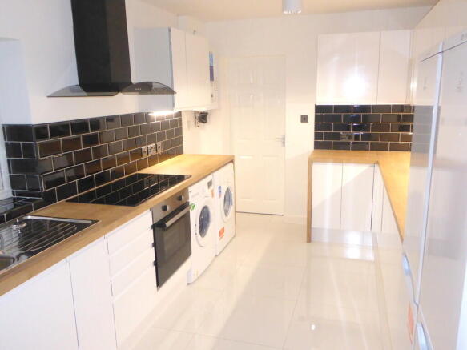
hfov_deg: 61.7
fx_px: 391
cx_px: 234
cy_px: 175
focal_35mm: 29
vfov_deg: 48.2
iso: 640
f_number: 3.5
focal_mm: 5
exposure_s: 1/60
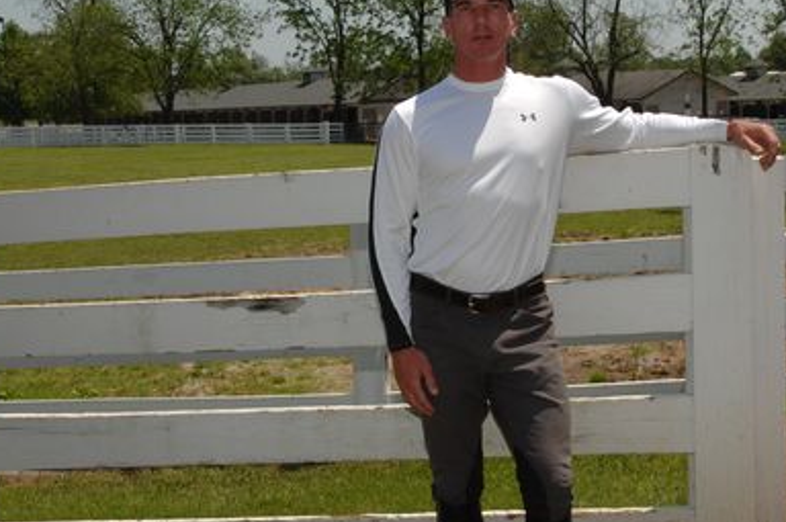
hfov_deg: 33.4
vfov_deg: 22.4
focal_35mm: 60
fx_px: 1308
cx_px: 465
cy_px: 153
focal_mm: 24
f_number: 12
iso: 100
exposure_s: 1/125
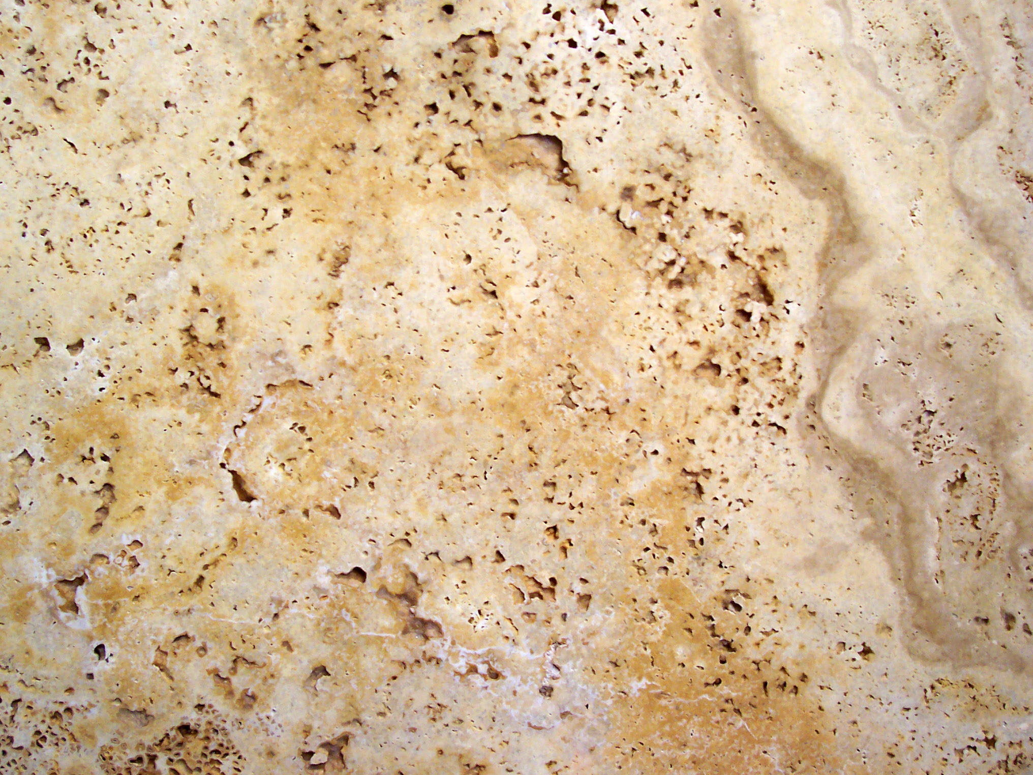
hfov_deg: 50.1
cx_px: 516
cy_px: 388
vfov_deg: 38.7
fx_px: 1104
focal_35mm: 37
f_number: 2.8
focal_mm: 5.6
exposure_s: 1/30
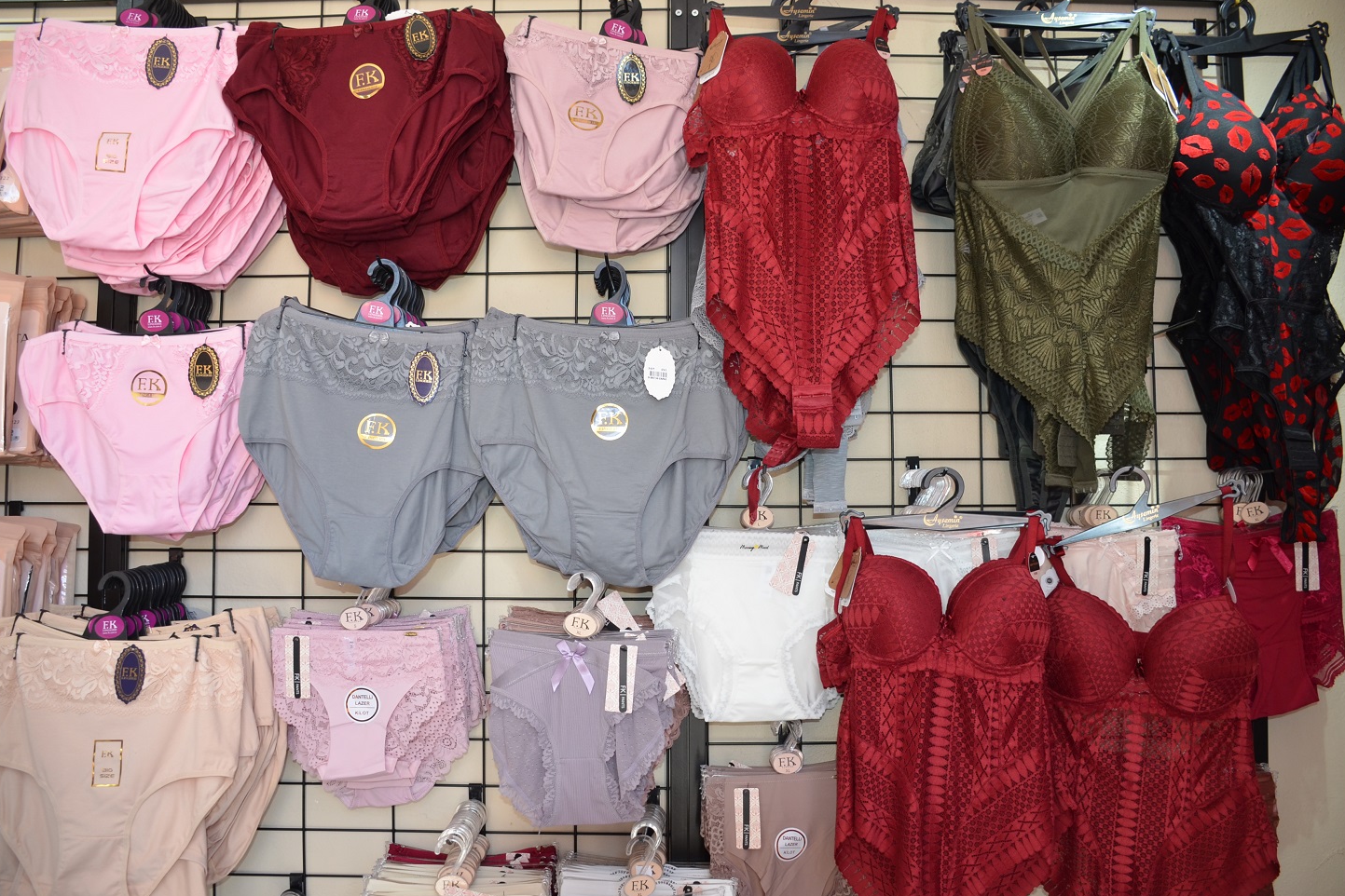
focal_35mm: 28
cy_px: 440
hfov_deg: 65.5
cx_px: 670
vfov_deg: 46.4
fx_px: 1046
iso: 400
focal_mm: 18
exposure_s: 1/100
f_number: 3.5
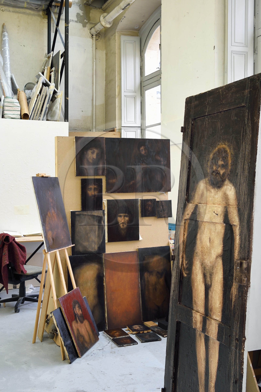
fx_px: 435
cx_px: 130
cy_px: 196
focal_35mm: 40
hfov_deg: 33.4
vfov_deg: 48.5
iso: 800
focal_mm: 40
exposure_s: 1/50
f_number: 7.1
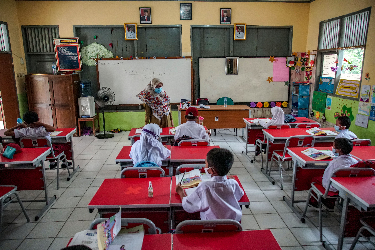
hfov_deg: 67.4
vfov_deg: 47.9
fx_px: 281
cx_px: 188
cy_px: 125
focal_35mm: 27
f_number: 3.5
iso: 2000
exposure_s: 1/160
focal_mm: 18
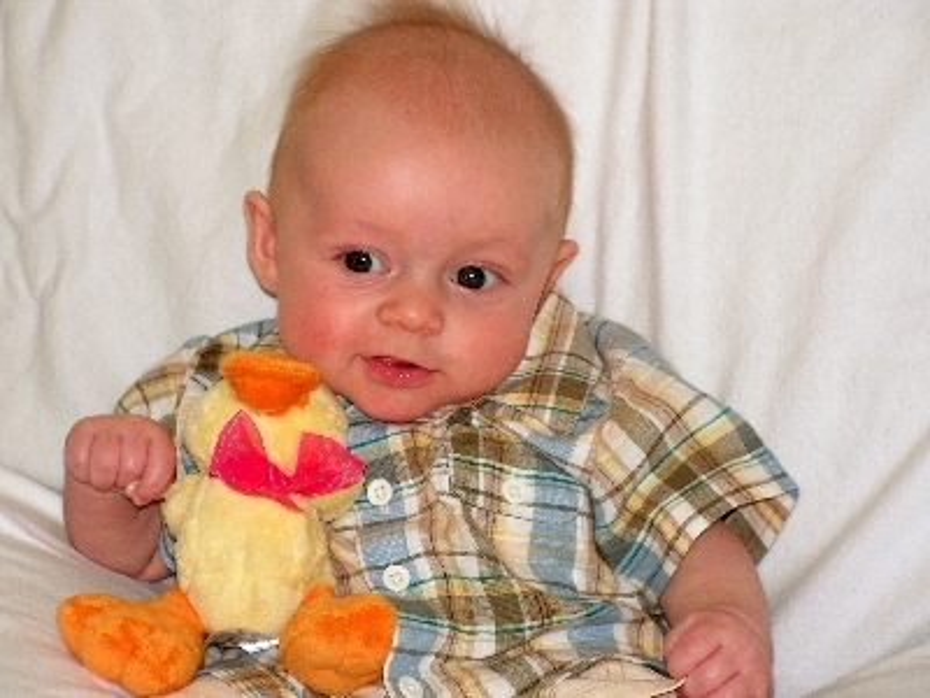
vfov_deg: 12.6
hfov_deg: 16.7
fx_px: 3170
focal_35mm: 118
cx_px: 465
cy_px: 349
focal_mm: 19.8
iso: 200
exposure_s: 1/125
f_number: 3.4
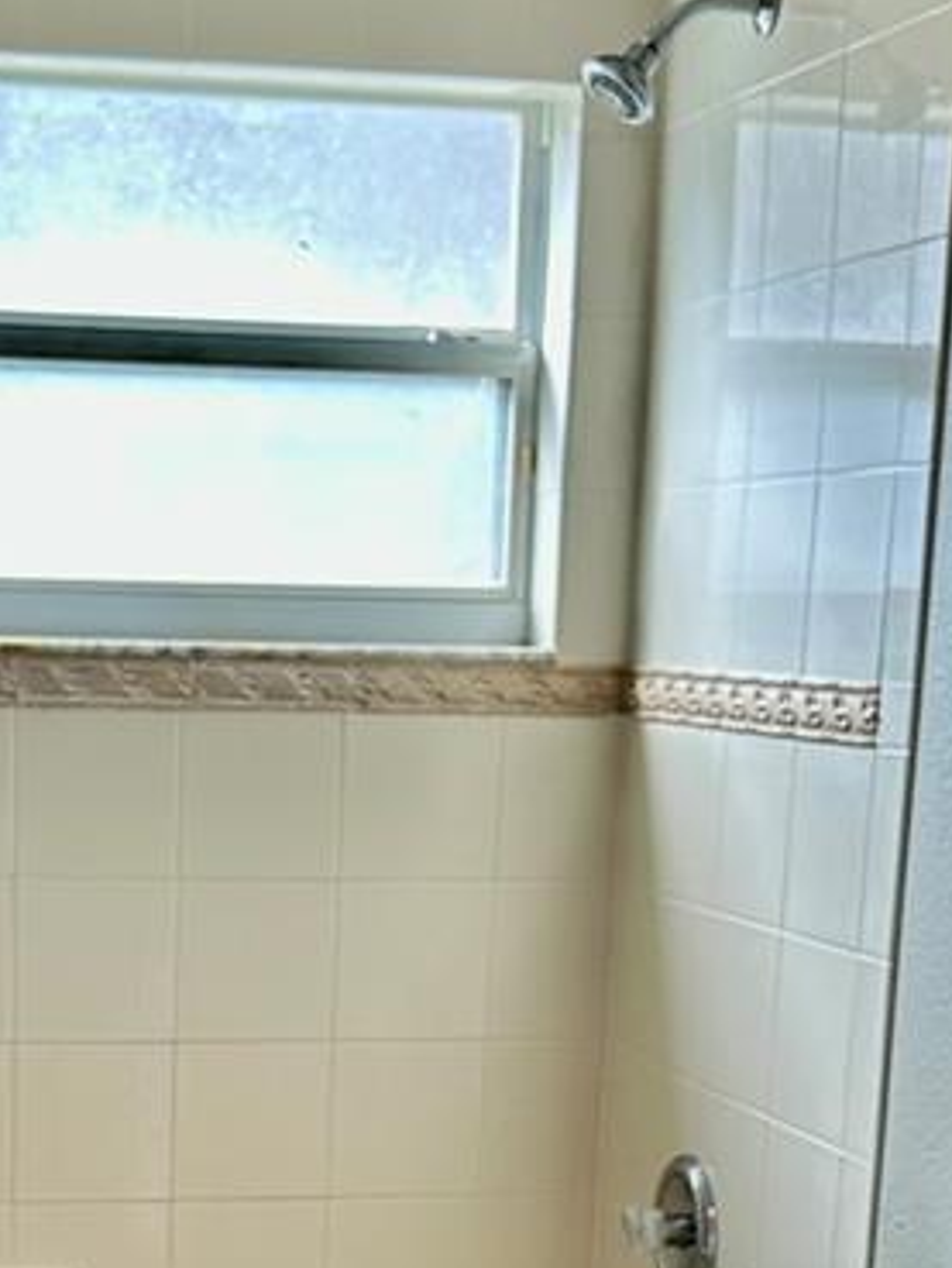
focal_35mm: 78
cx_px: 213
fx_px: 2859
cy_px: 1258
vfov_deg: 24.0
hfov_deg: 18.8
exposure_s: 1/120
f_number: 1.78
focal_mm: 6.86
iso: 100
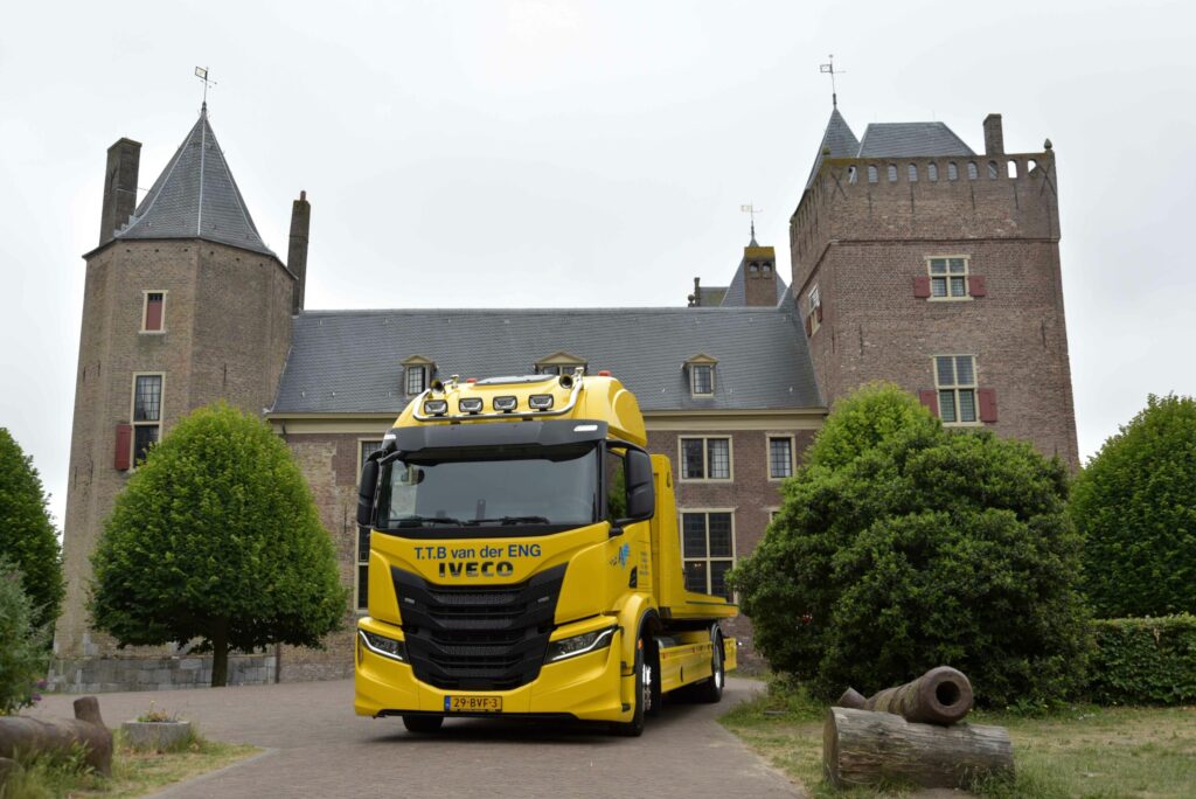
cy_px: 400
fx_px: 1130
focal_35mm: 34
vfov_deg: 38.9
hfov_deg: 55.8
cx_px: 598
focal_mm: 34
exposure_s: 1/250
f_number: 8
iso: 250
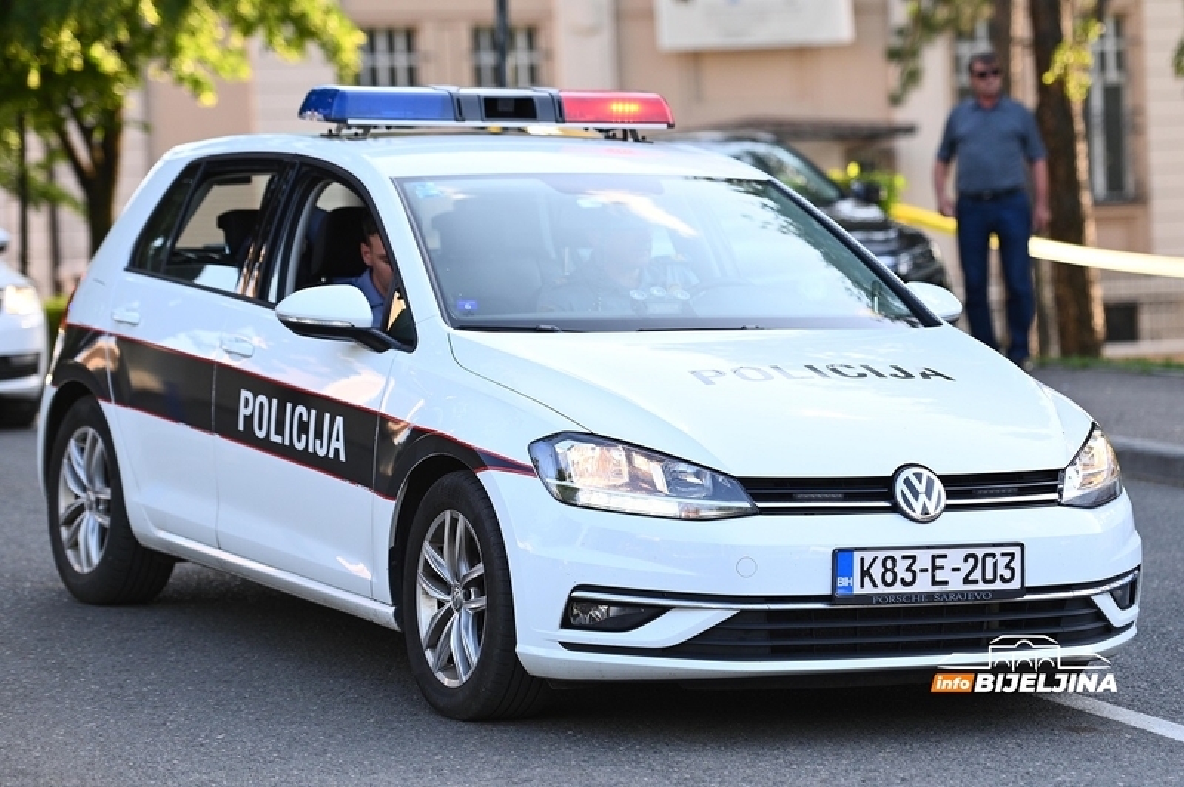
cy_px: 394
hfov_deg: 16.8
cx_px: 592
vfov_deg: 11.2
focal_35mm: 122
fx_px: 4009
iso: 500
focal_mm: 122
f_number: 2.8
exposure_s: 1/1250
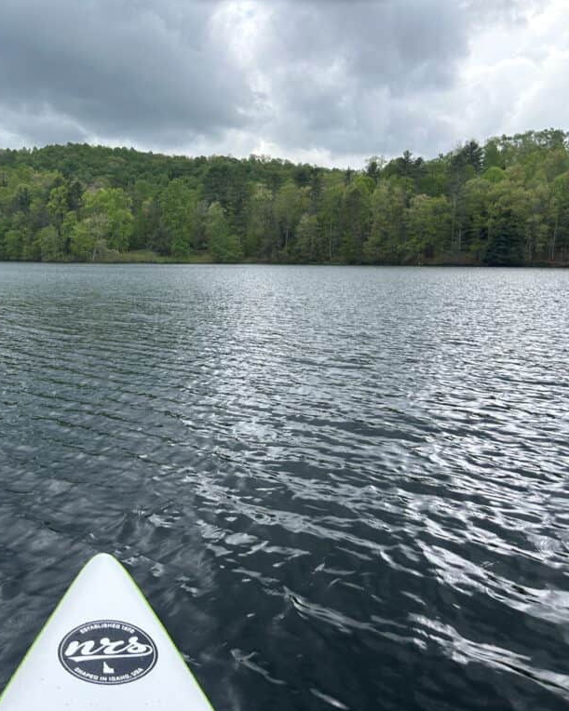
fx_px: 716
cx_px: 93
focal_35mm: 34
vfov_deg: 52.8
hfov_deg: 41.0
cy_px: 356
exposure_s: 1/2045
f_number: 1.5
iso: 50
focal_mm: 5.7
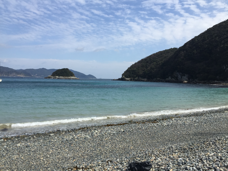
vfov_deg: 48.2
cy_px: 86
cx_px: 114
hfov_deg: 61.7
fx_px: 191
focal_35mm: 29
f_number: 2.2
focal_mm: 4.15
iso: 32
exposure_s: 1/2198
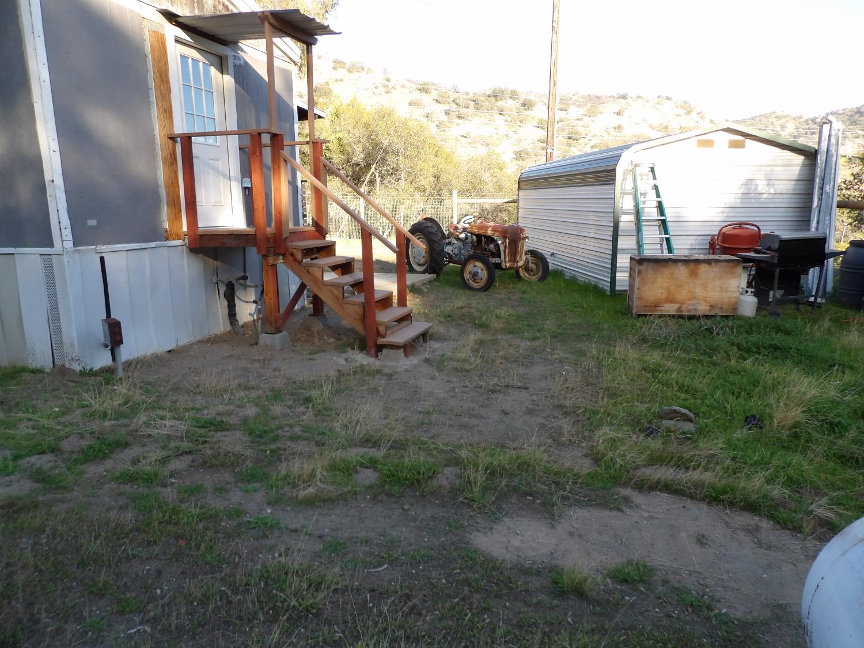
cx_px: 432
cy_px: 324
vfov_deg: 56.8
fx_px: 599
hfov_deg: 71.6
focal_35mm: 24
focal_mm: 4.3
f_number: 2.8
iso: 100
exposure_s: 1/286
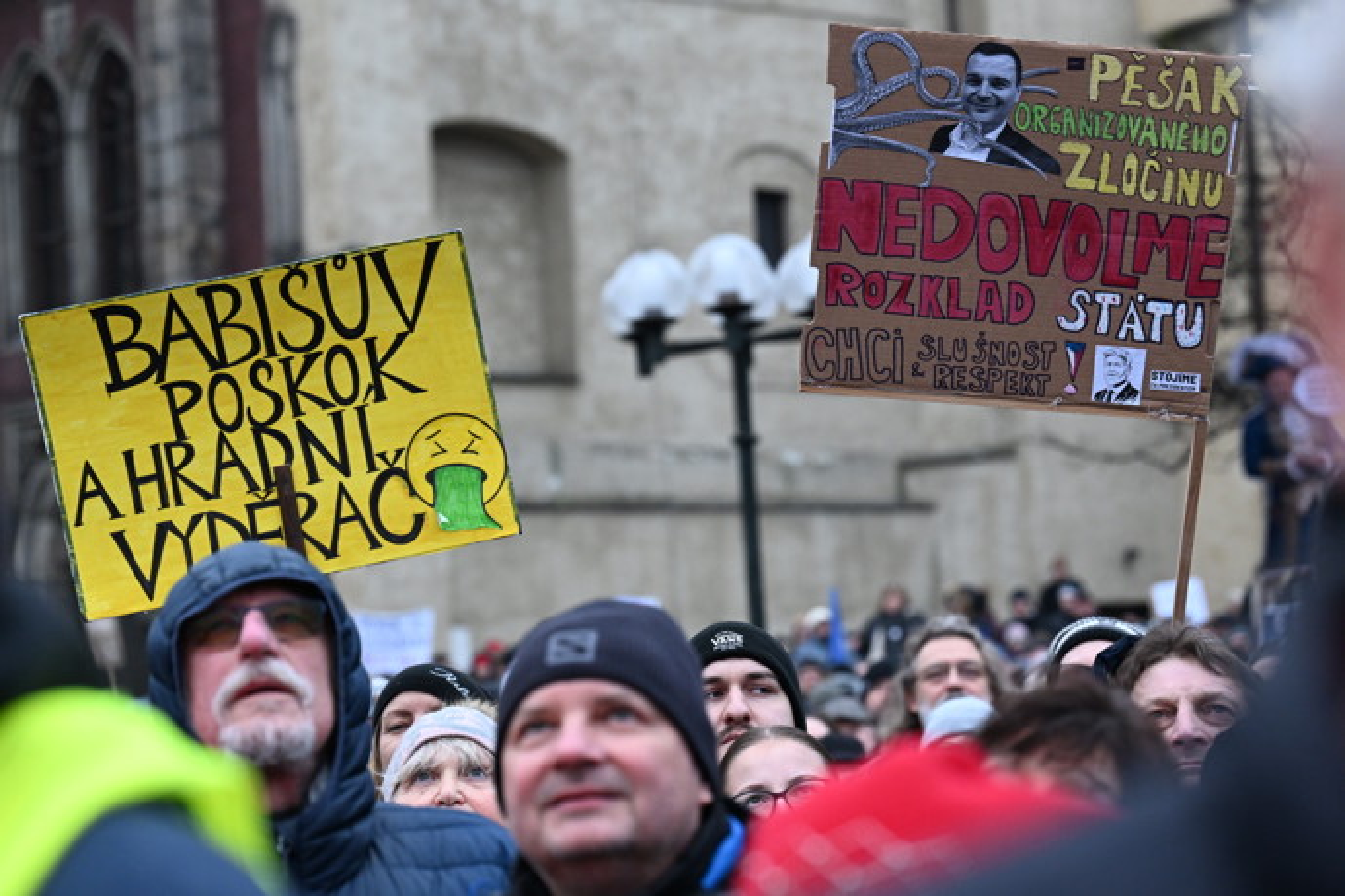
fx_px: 3586
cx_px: 672
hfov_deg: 21.2
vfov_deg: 14.3
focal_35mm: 96
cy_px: 448
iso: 3200
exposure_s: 1/500
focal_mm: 96
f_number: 4.5
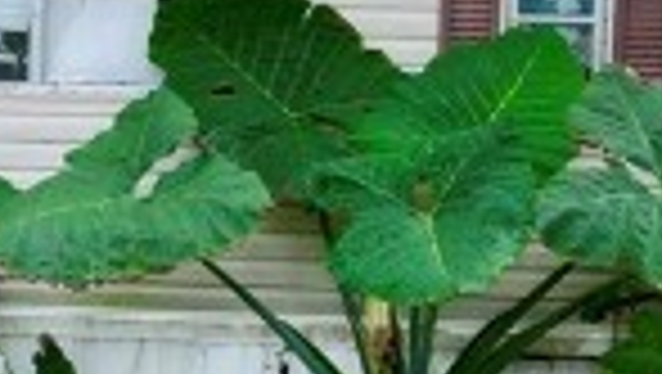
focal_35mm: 182
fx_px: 3198
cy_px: 54
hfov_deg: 11.0
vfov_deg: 6.7
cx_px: -572
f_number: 1.7
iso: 200
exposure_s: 1/160
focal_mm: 6.72
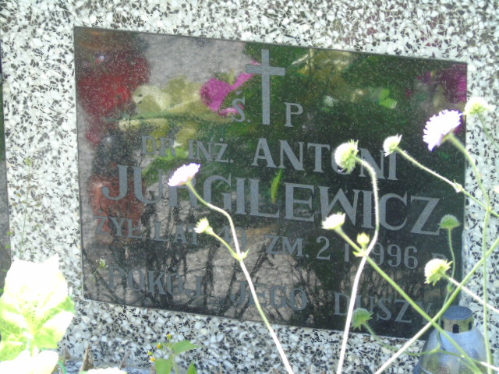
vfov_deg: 8.0
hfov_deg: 10.6
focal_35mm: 186
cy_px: 187
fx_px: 2681
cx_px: 250
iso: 250
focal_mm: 33
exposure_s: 1/125
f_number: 5
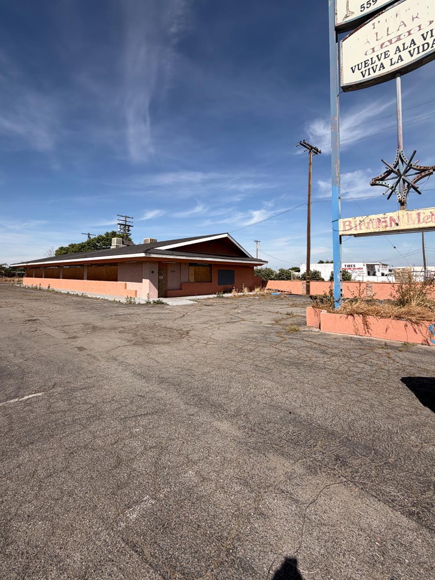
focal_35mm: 16
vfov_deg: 94.2
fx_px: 268
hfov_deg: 77.8
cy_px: 263
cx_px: 190
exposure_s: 1/1087
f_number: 2.2
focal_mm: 2.22
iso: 20
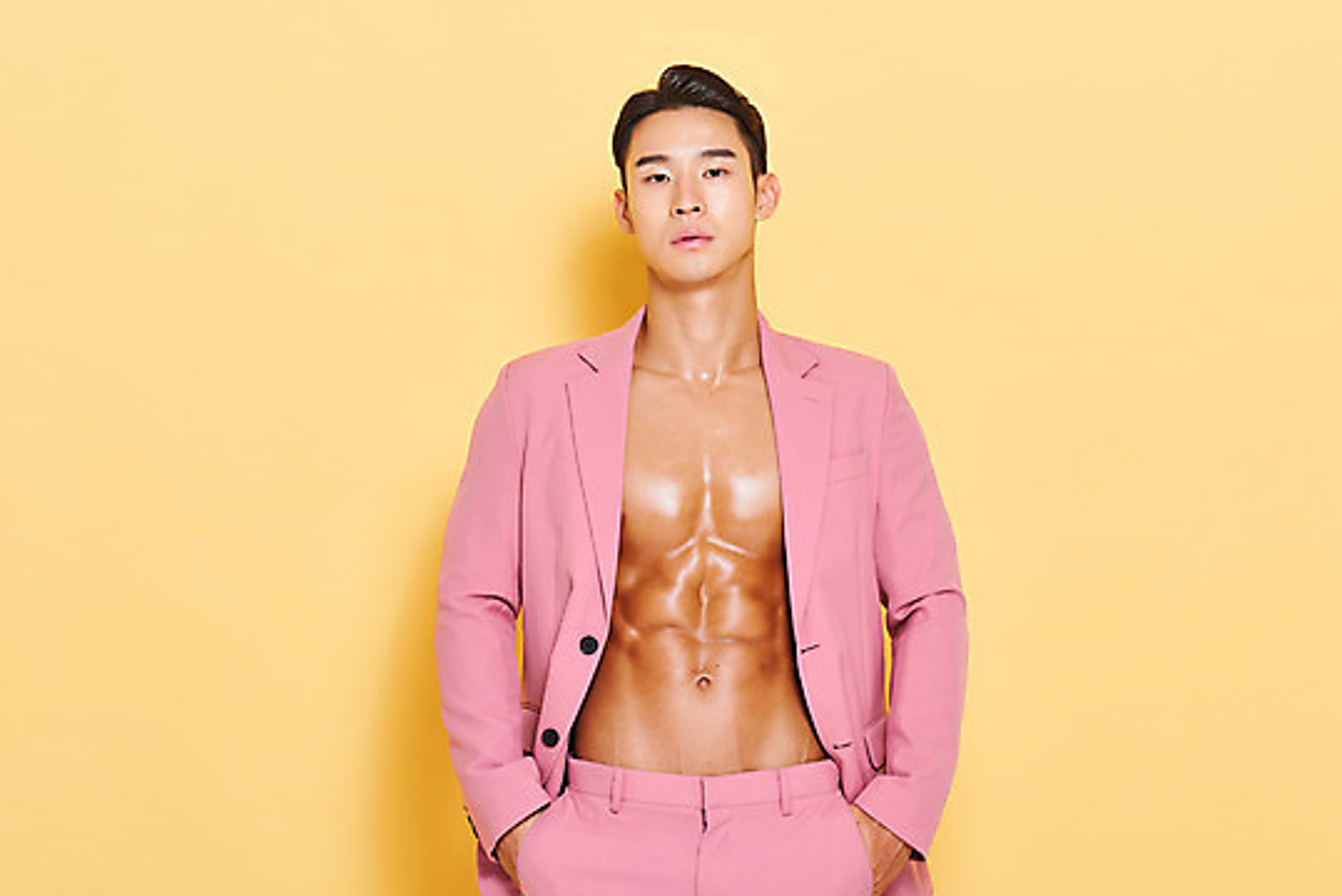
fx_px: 6005
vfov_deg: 8.5
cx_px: 691
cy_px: 463
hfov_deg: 12.8
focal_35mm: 161
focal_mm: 145
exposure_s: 1/125
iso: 100
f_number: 11
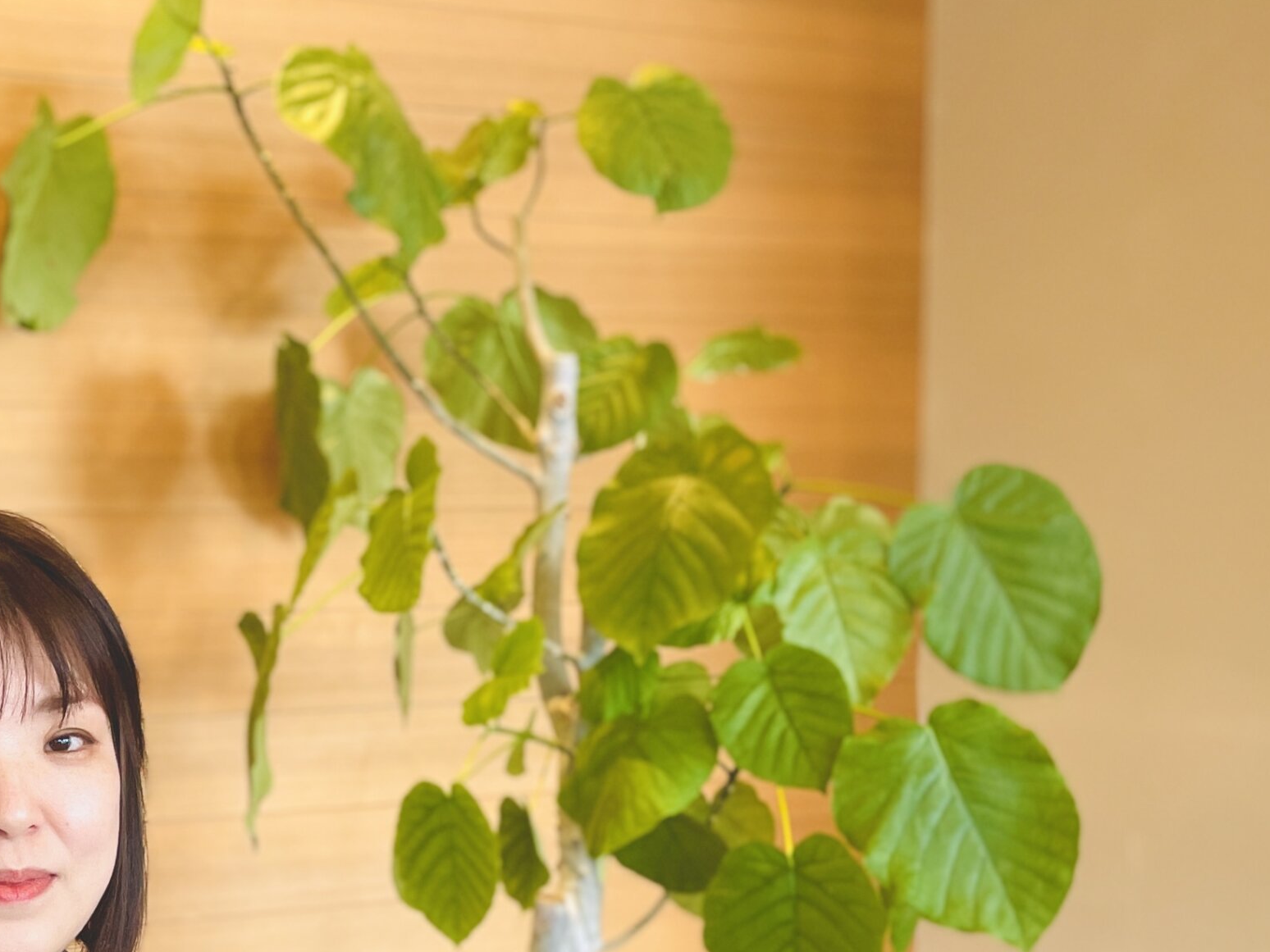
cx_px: 294
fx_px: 1578
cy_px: 663
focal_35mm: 43
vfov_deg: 33.2
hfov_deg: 42.3
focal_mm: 4.2
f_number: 1.6
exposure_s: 1/120
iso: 125
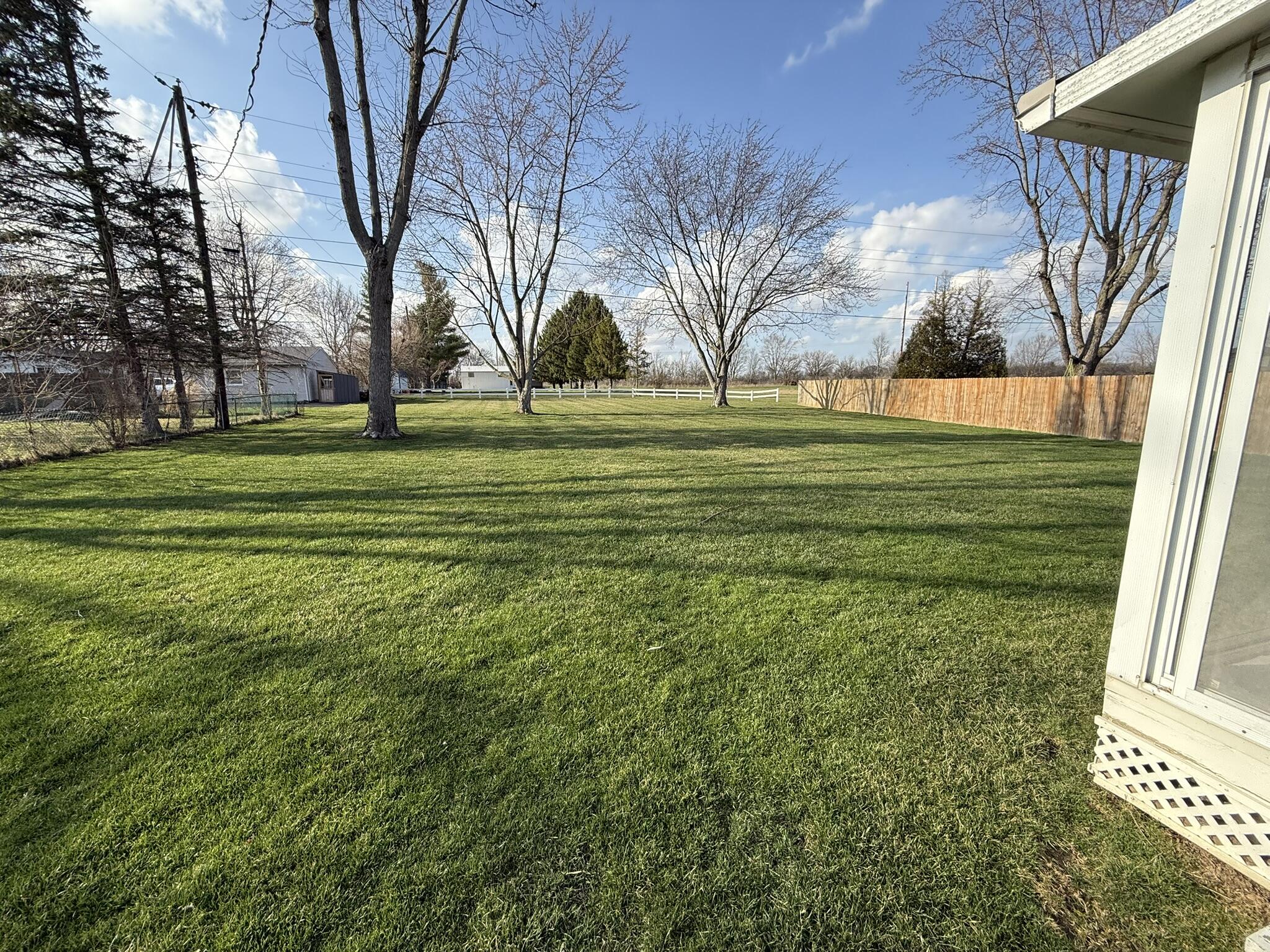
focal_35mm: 14
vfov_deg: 85.7
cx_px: 635
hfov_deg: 102.1
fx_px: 514
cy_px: 476
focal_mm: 2.22
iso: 50
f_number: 2.2
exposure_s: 1/751
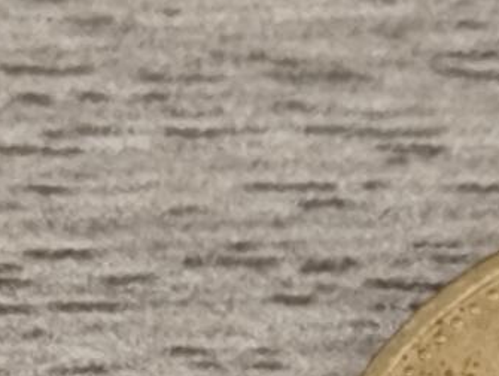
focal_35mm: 313
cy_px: 473
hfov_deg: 6.2
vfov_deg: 4.7
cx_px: 789
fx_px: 4517
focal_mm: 8.7
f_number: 1.9
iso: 500
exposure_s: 1/50
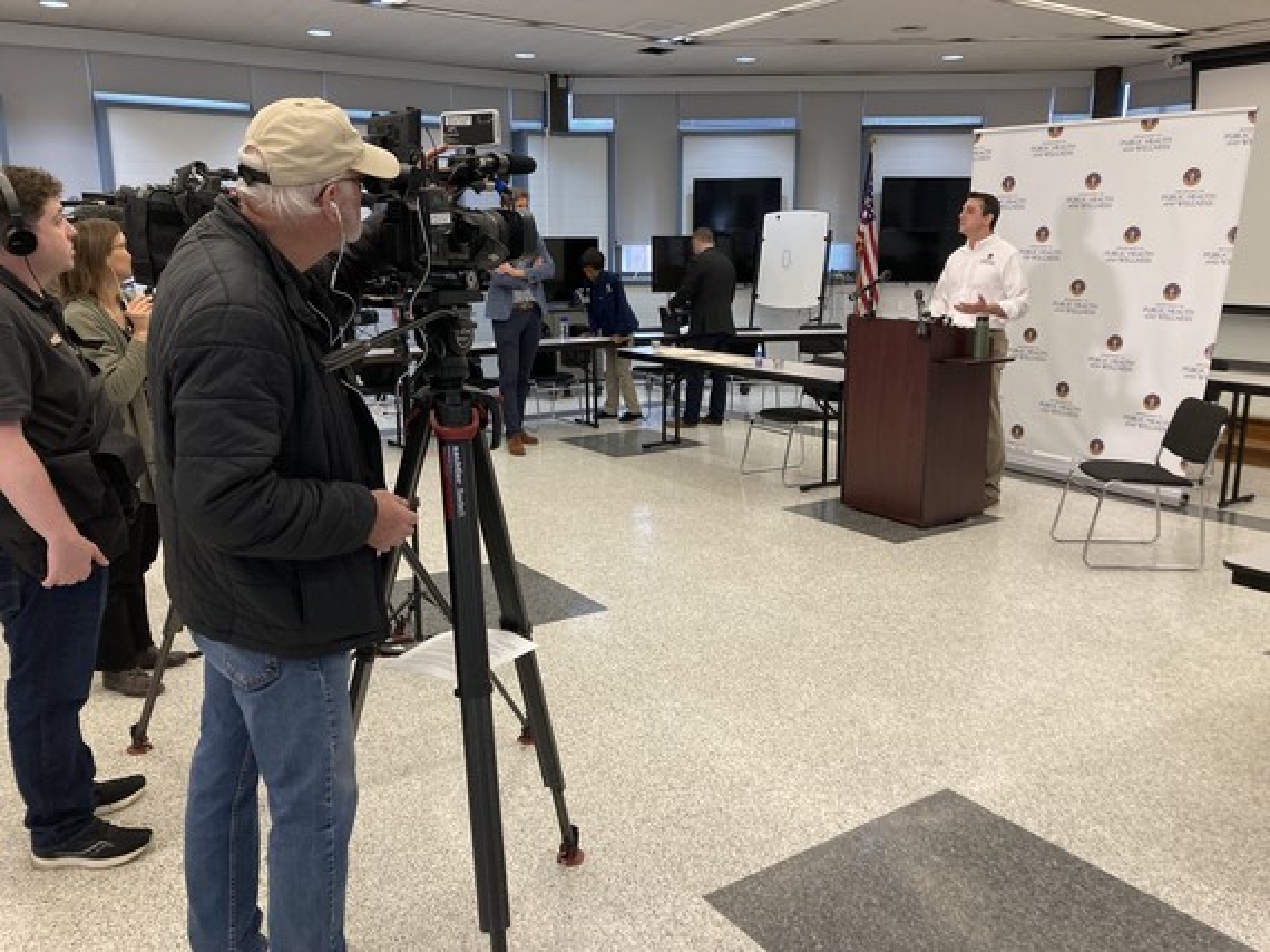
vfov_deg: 49.7
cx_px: 635
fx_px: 1027
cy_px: 476
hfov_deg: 63.5
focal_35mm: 28
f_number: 1.8
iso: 160
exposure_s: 1/60
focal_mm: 3.99
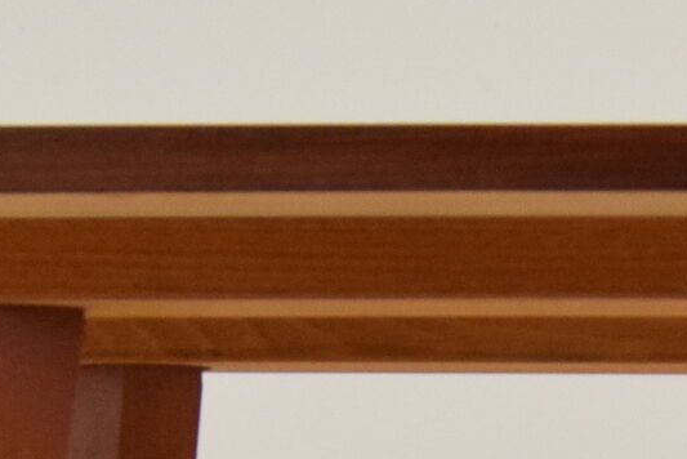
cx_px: 826
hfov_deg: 9.3
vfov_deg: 6.1
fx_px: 4181
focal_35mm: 219
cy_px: 1017
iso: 1600
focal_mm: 26
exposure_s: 1/250
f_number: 8
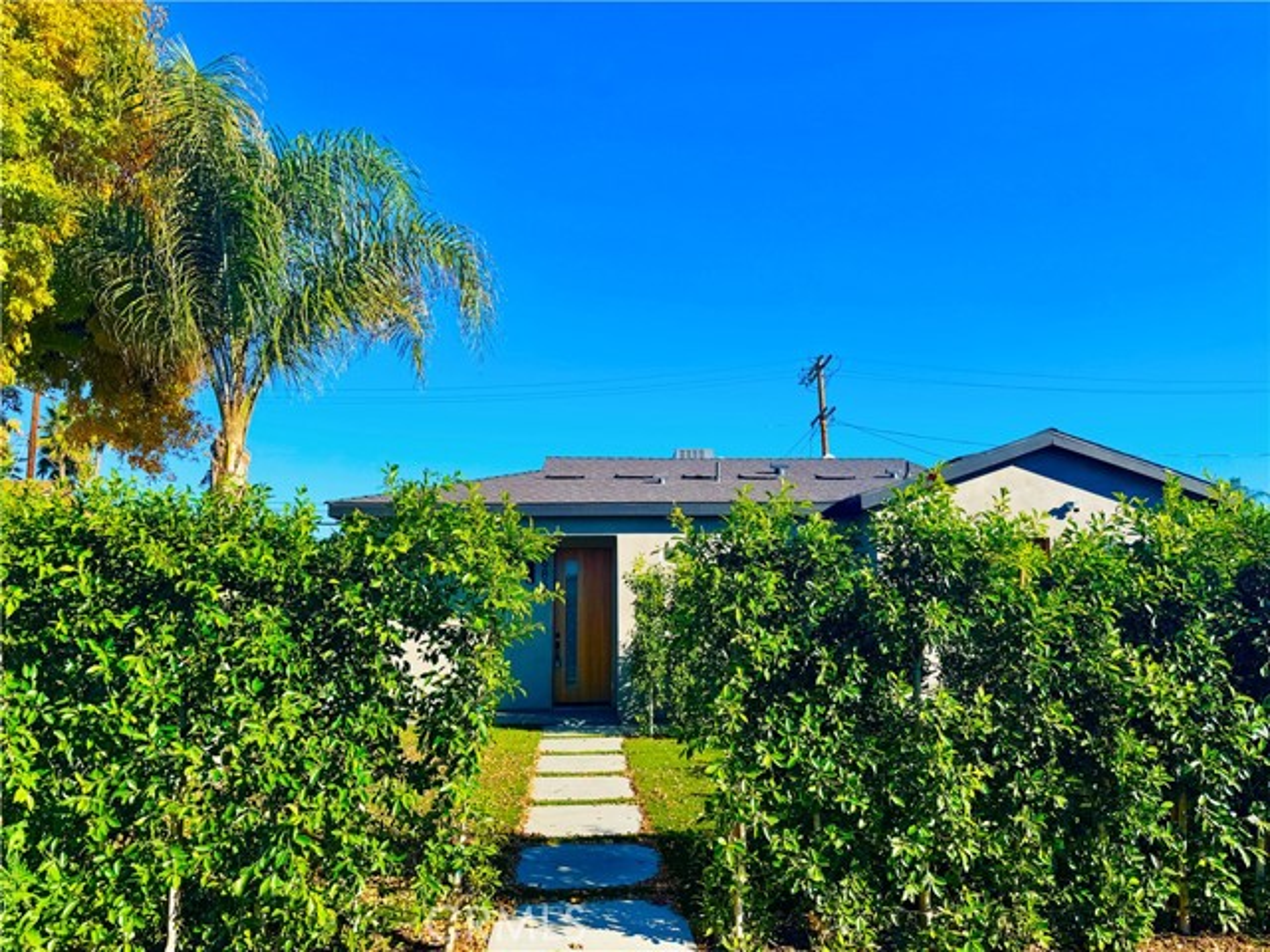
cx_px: 635
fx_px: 881
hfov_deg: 71.6
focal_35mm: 24
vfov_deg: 56.8
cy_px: 476
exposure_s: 1/2041
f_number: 1.78
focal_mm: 6.76
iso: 80
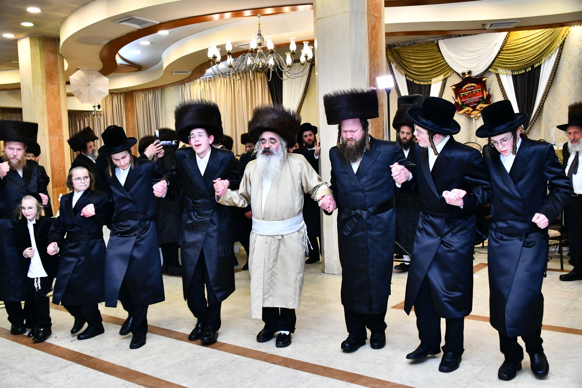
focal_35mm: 35
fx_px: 566
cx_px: 291
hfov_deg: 54.4
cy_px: 194
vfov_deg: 37.8
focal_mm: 35
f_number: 5
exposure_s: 1/125
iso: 1600
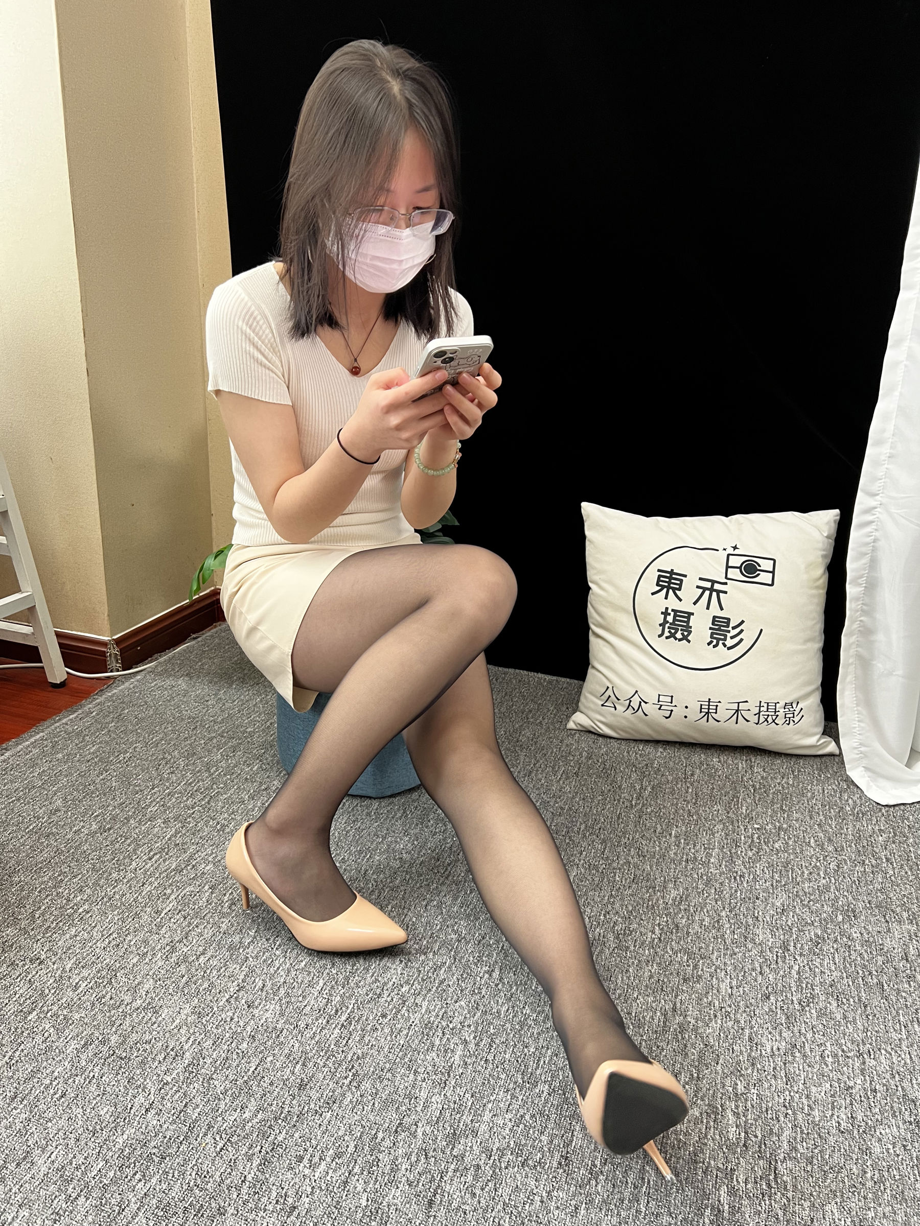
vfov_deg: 67.3
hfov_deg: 53.1
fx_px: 921
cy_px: 613
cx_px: 460
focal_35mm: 26
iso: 125
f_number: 1.5
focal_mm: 5.7
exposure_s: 1/92
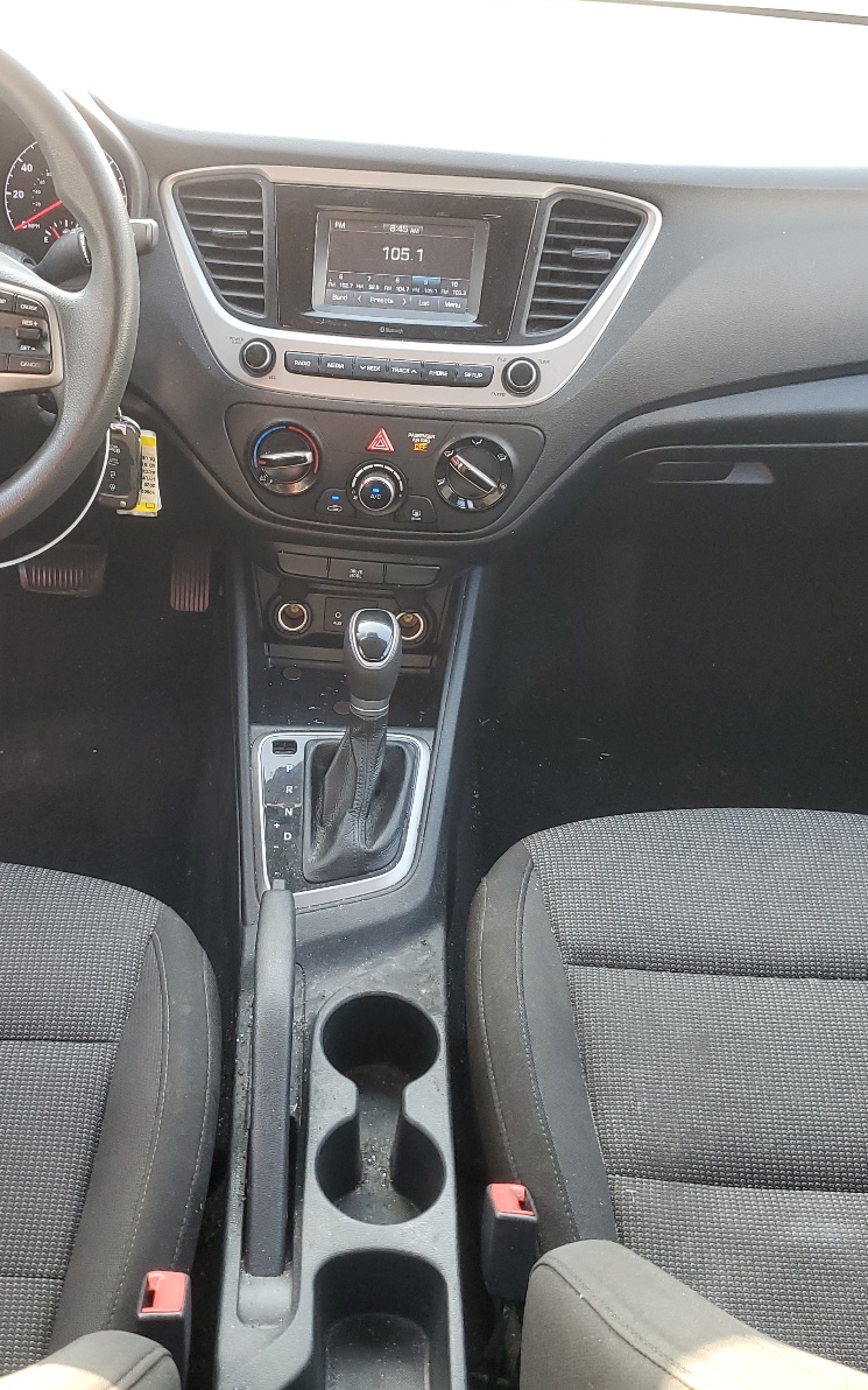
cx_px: 273
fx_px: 1400
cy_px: 693
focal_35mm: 37
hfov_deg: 34.0
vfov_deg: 52.7
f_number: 1.5
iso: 86
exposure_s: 1/120
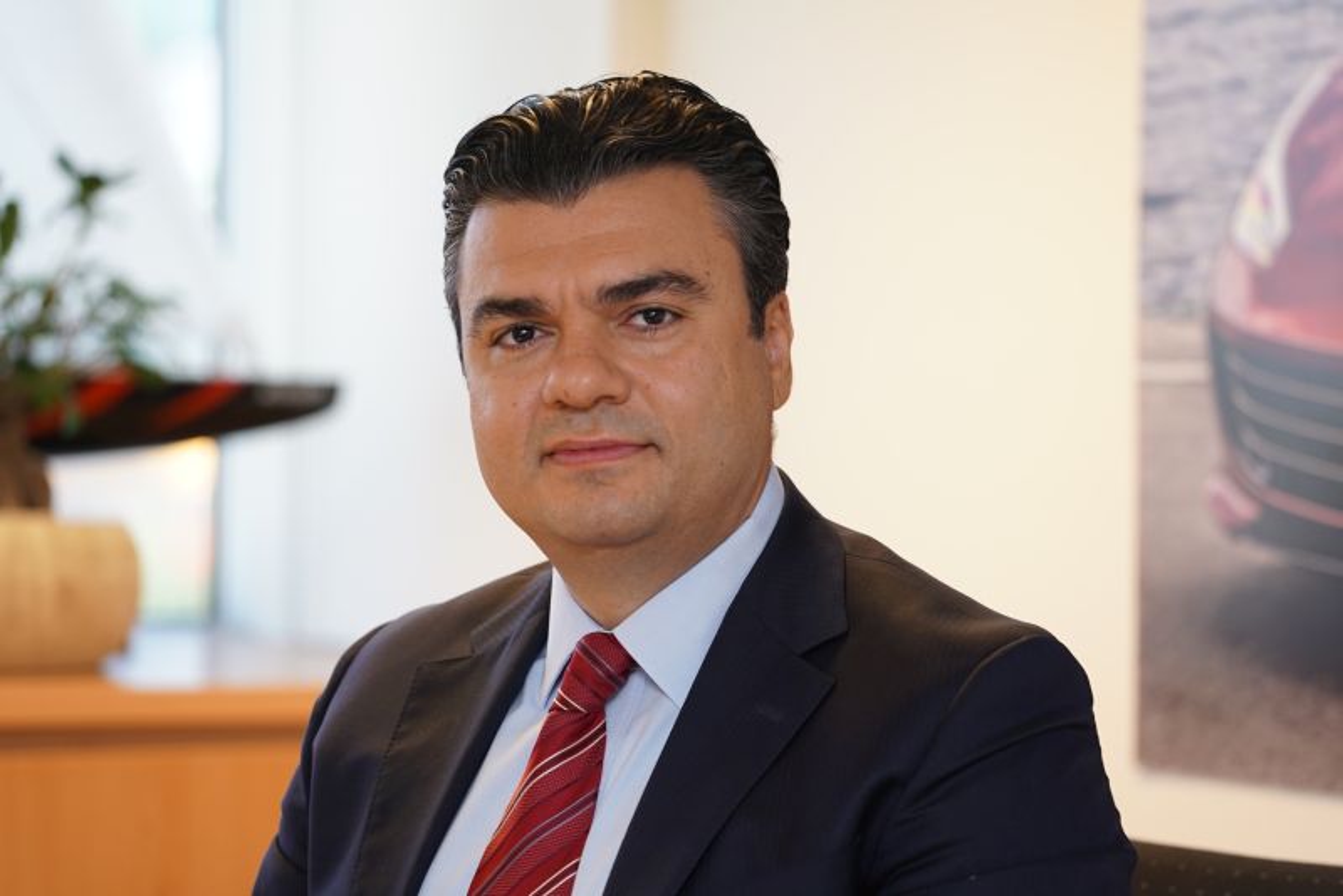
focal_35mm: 177
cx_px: 672
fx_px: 6605
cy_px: 448
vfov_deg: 7.8
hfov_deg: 11.6
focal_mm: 177
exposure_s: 1/100
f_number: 4
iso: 1000
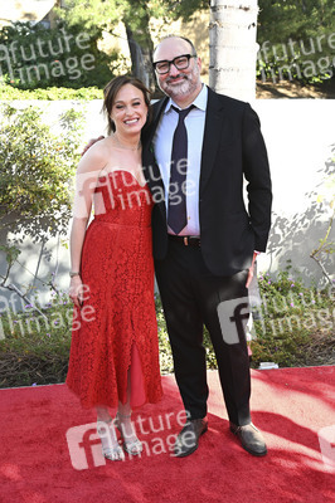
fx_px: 615
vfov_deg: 44.5
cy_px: 252
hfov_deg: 30.5
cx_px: 168
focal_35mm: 44
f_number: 5.6
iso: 640
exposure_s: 1/320
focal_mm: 44
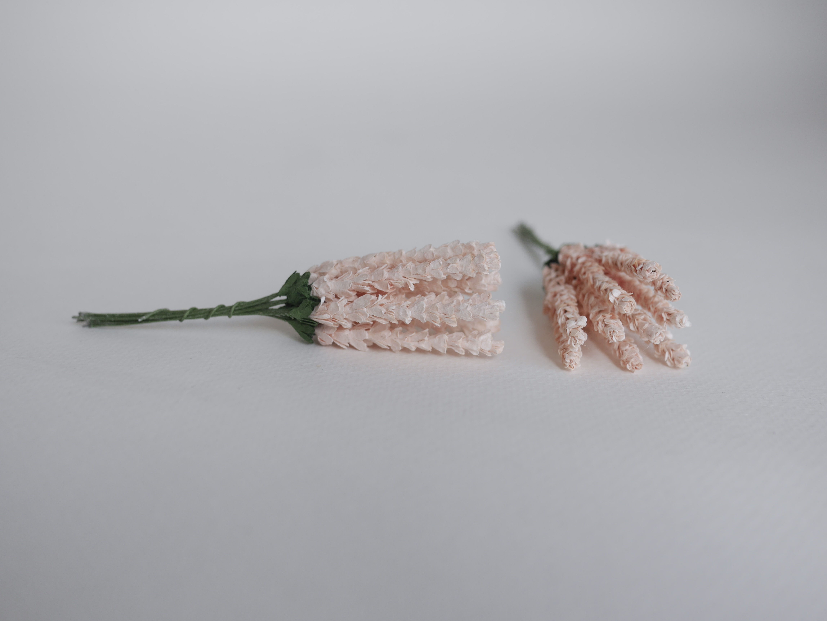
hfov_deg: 46.8
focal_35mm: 40
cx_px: 414
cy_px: 310
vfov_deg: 36.0
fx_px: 956
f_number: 2.8
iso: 200
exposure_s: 1/250
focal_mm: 20
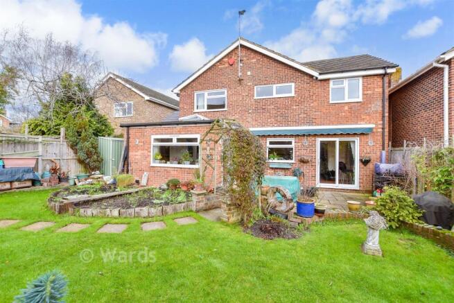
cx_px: 227
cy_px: 152
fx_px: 189
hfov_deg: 100.4
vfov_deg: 77.4
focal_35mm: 15
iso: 200
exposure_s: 1/80
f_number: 8
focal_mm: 10
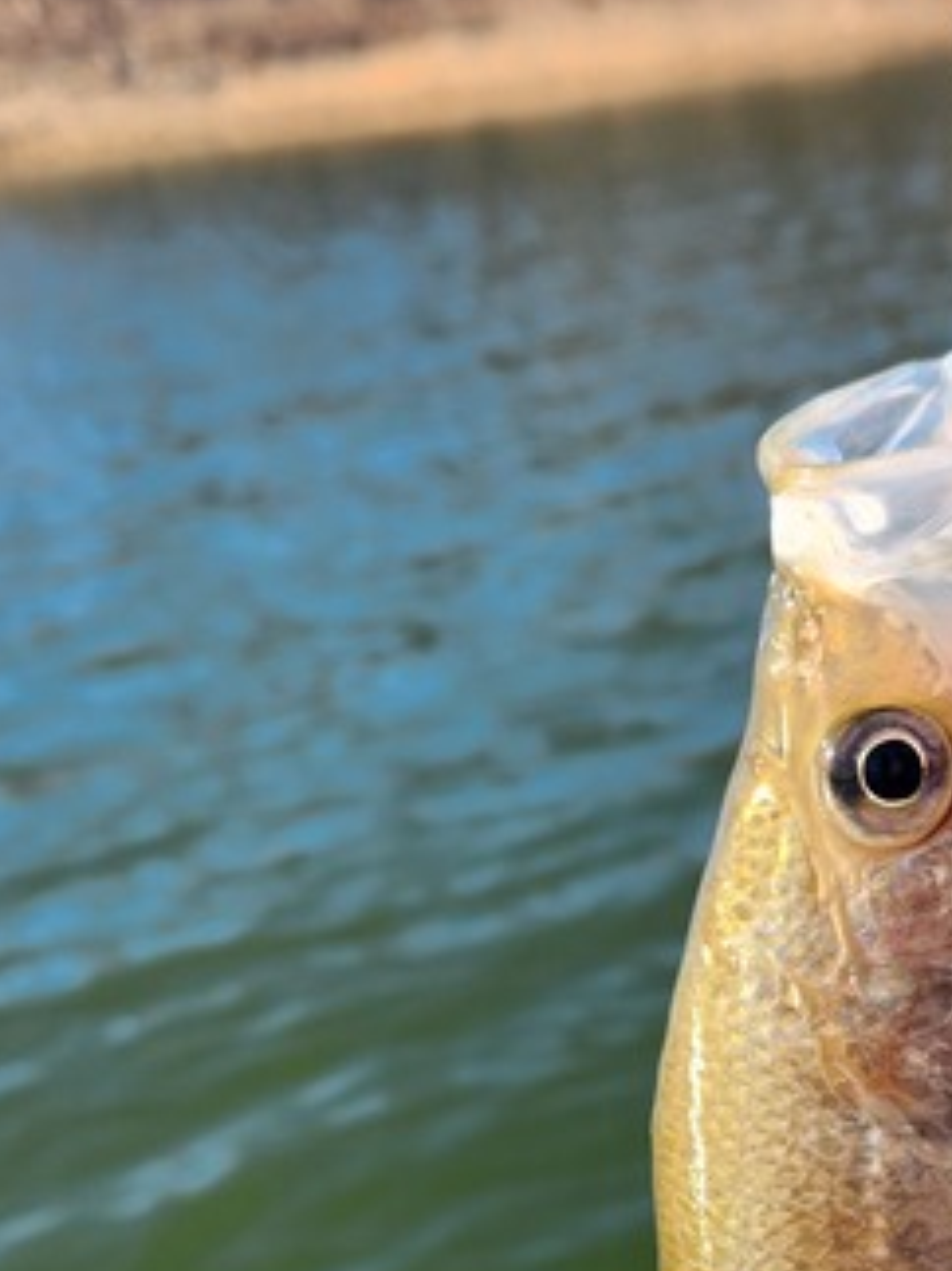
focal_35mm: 57
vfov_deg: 32.6
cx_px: 708
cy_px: 1070
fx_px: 2092
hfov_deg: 25.4
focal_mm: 5.4
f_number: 1.8
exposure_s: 1/432
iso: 20
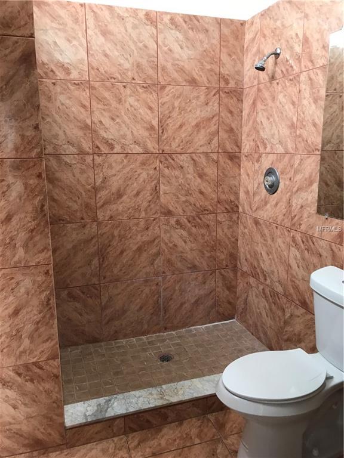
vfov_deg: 63.4
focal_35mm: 28
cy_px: 229
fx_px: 371
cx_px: 172
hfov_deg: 49.7
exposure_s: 1/20
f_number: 1.8
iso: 40
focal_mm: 3.99
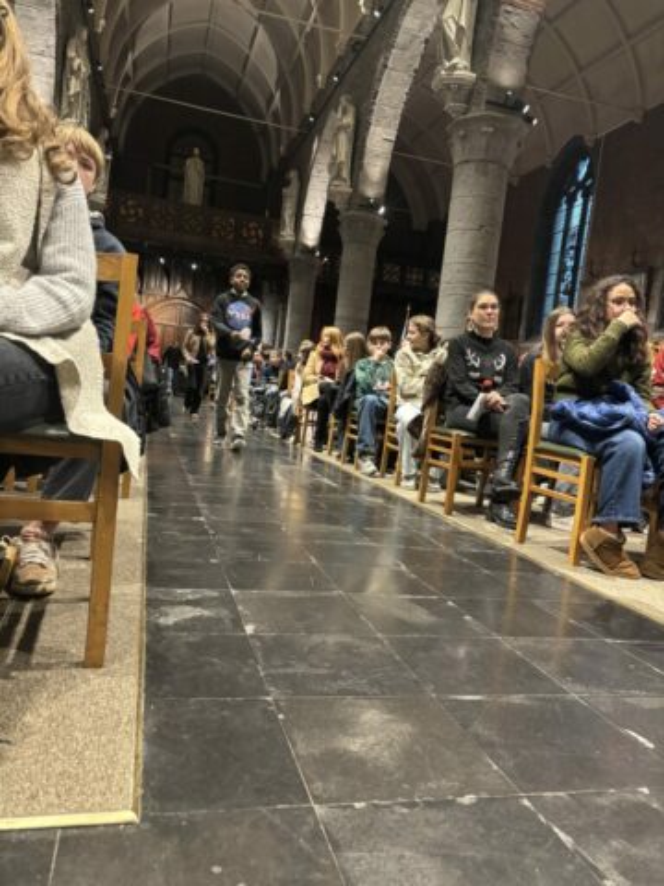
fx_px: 665
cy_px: 443
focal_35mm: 26
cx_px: 332
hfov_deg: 53.1
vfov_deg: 67.3
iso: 500
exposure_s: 1/50
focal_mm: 5.96
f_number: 1.6
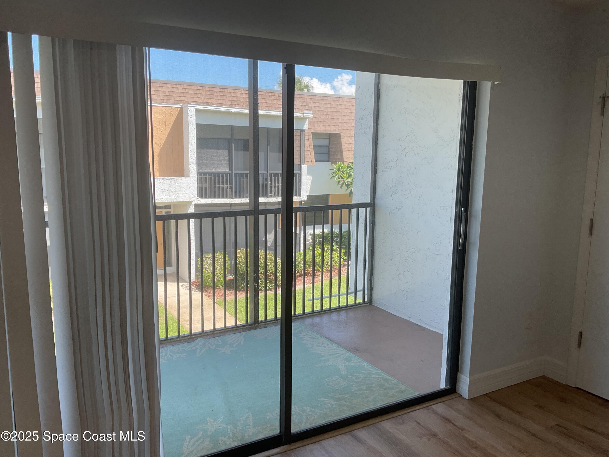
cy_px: 228
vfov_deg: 48.2
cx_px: 304
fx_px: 510
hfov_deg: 61.7
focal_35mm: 29
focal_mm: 3
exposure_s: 1/188
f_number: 1.8
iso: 16
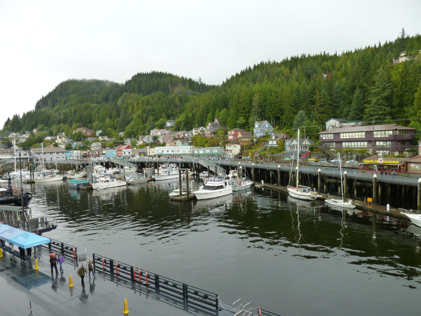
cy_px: 158
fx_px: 304
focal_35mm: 25
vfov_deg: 54.9
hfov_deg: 69.4
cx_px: 210
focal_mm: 4.5
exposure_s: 1/100
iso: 125
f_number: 3.3
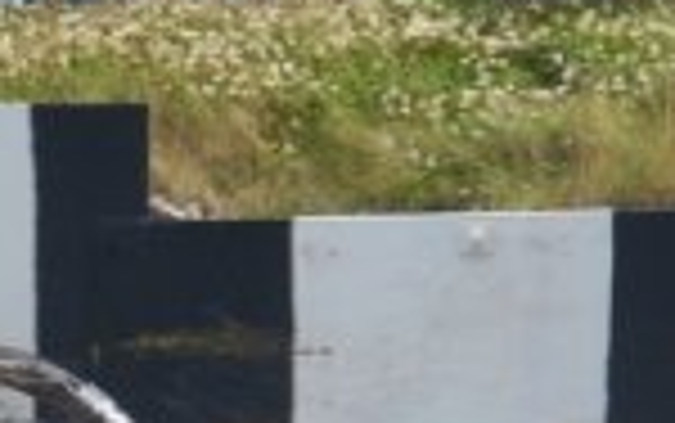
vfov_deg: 2.6
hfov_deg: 4.1
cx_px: -81
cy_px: 603
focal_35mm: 509
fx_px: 9371
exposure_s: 1/1000
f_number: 5.6
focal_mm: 78
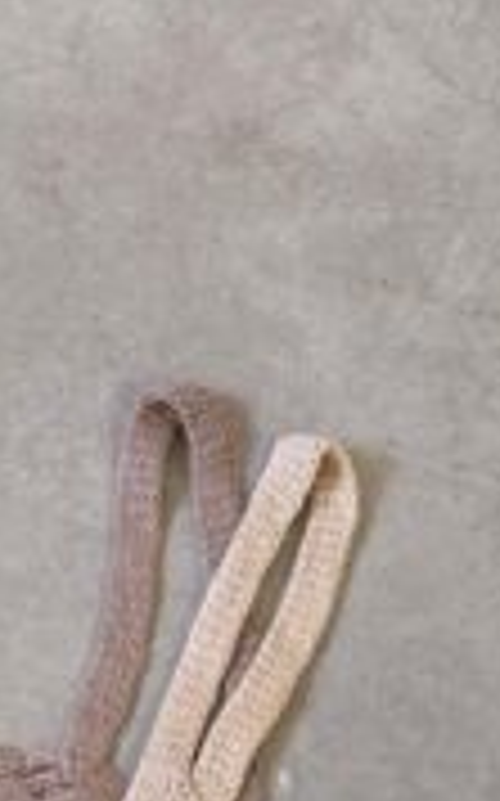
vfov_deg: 15.9
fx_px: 2293
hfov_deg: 12.2
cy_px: 1568
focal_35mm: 105
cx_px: -68
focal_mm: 6.76
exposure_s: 1/94
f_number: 1.78
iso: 200
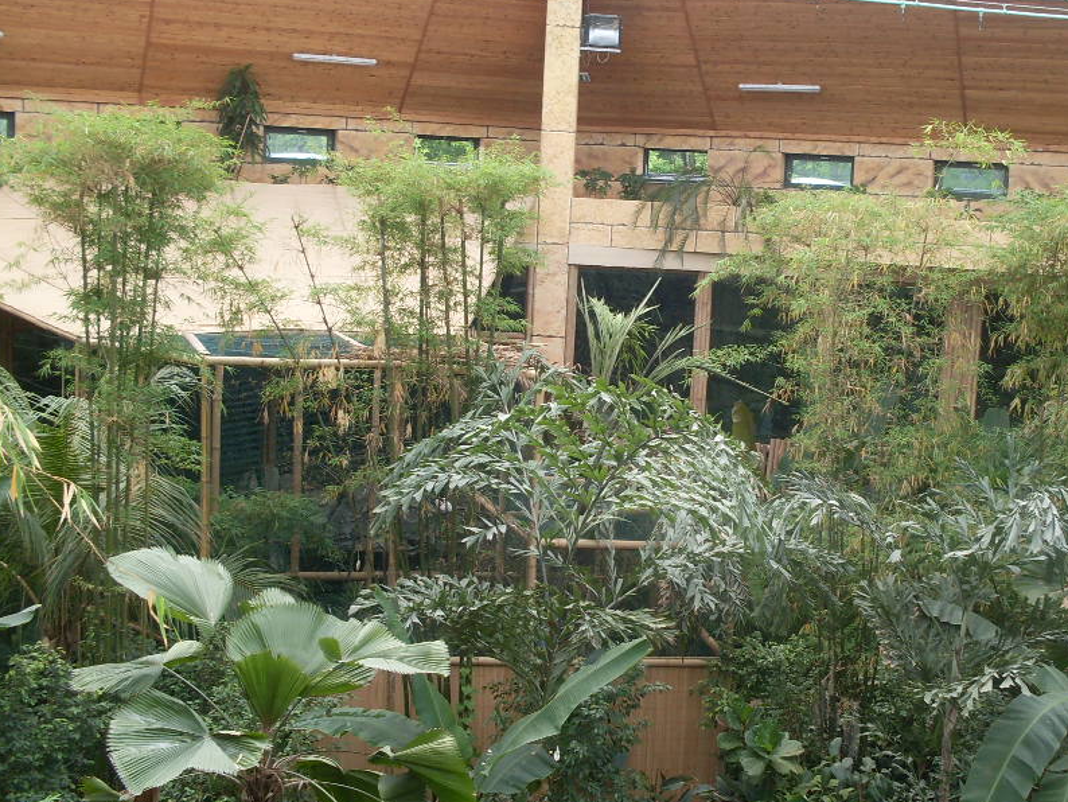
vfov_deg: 29.7
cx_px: 677
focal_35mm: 49
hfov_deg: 38.6
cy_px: 392
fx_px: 1512
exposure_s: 1/180
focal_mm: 6.3
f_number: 2.8
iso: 80
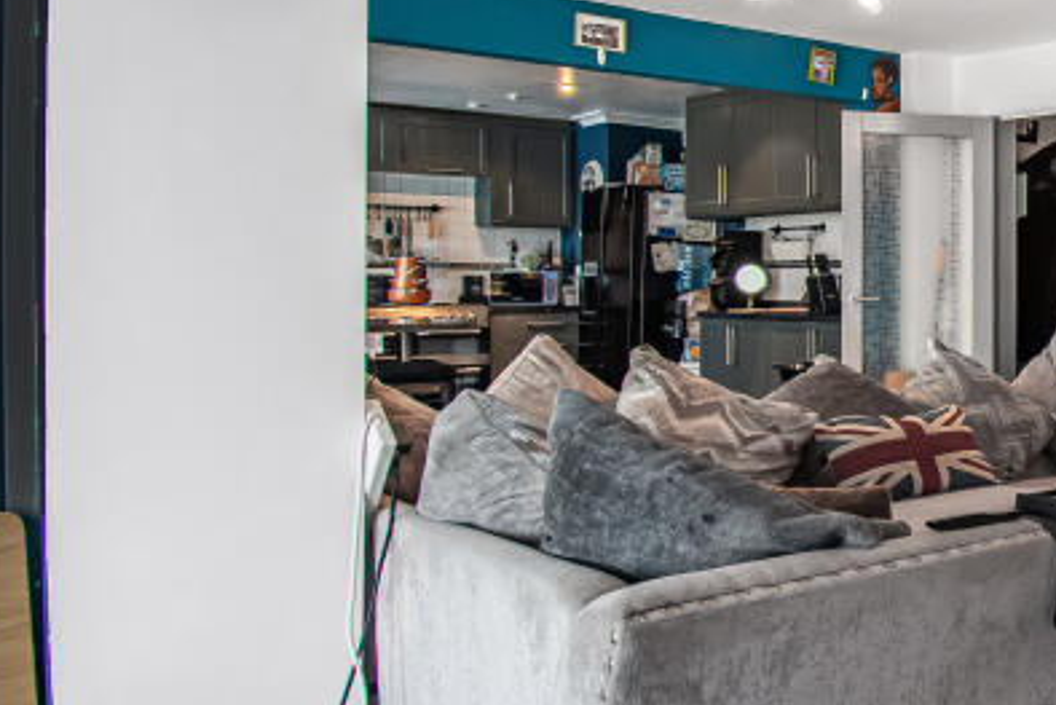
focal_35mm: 39
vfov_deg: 34.2
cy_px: 336
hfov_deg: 35.8
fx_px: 1144
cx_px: 1329
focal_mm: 10
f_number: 8
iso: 400
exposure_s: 1/5
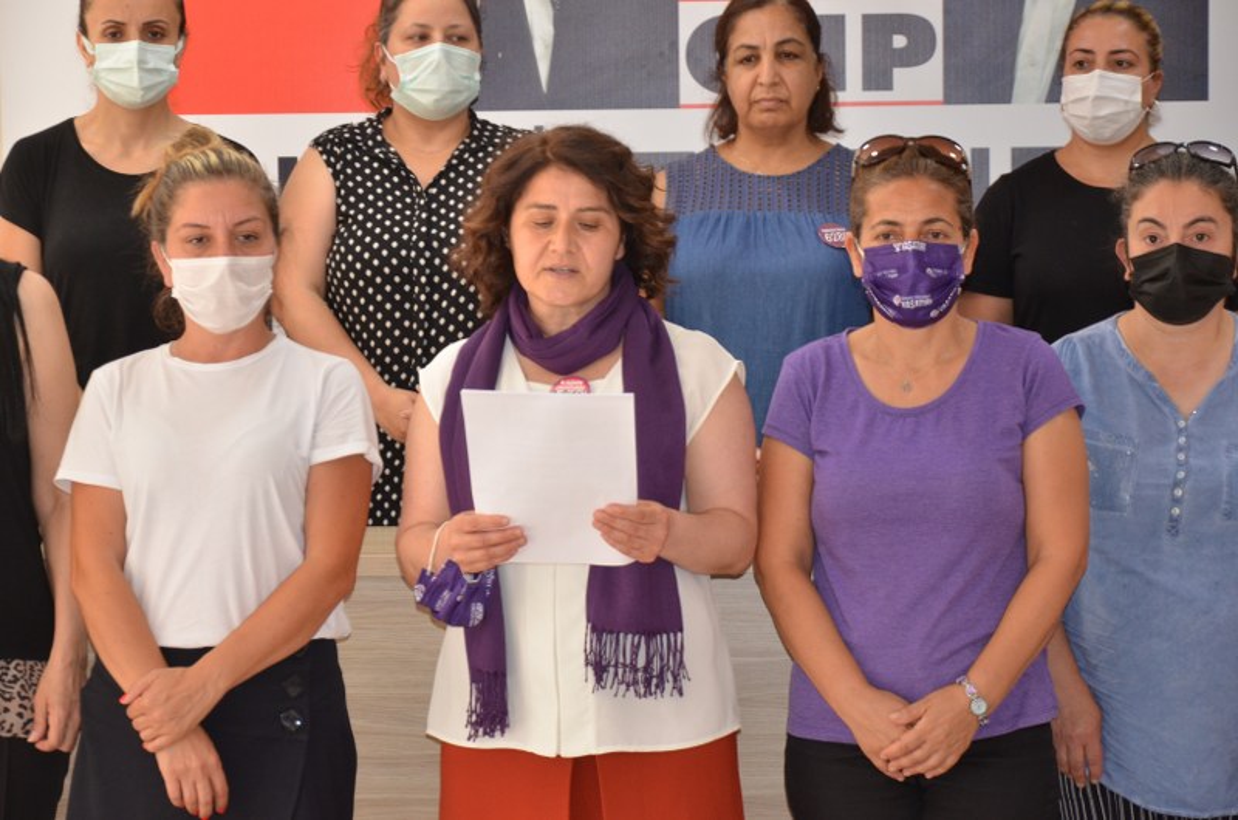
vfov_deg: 12.1
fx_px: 3861
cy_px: 410
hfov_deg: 18.2
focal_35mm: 112
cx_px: 619
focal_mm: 75
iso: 800
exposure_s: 1/60
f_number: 5.3
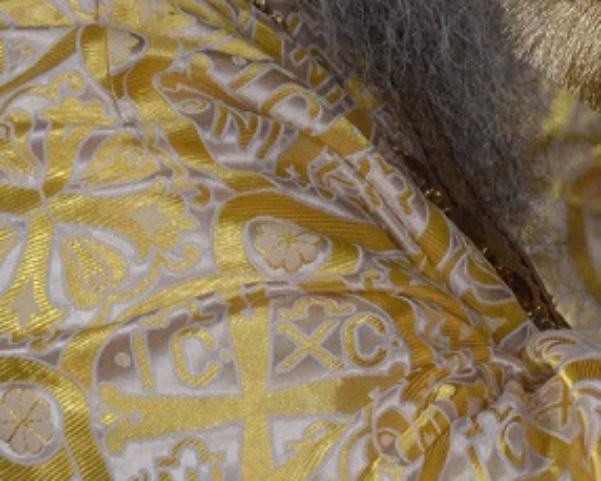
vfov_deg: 3.3
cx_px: 471
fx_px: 8434
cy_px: 280
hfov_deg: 4.1
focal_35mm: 474
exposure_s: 1/60
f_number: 5.3
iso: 3200
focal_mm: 80
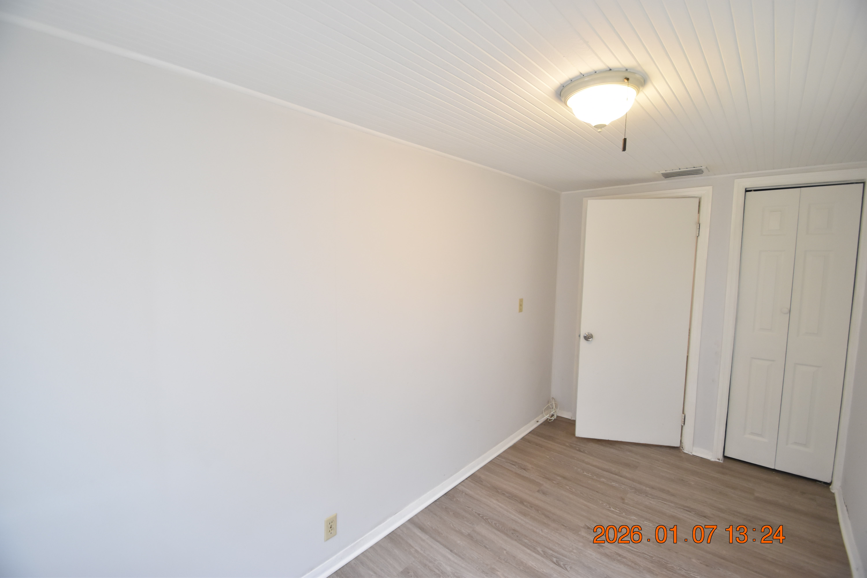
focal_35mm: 15
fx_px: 361
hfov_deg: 100.4
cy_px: 289
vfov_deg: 77.3
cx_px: 434
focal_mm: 10
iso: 800
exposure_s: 1/90
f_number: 3.5
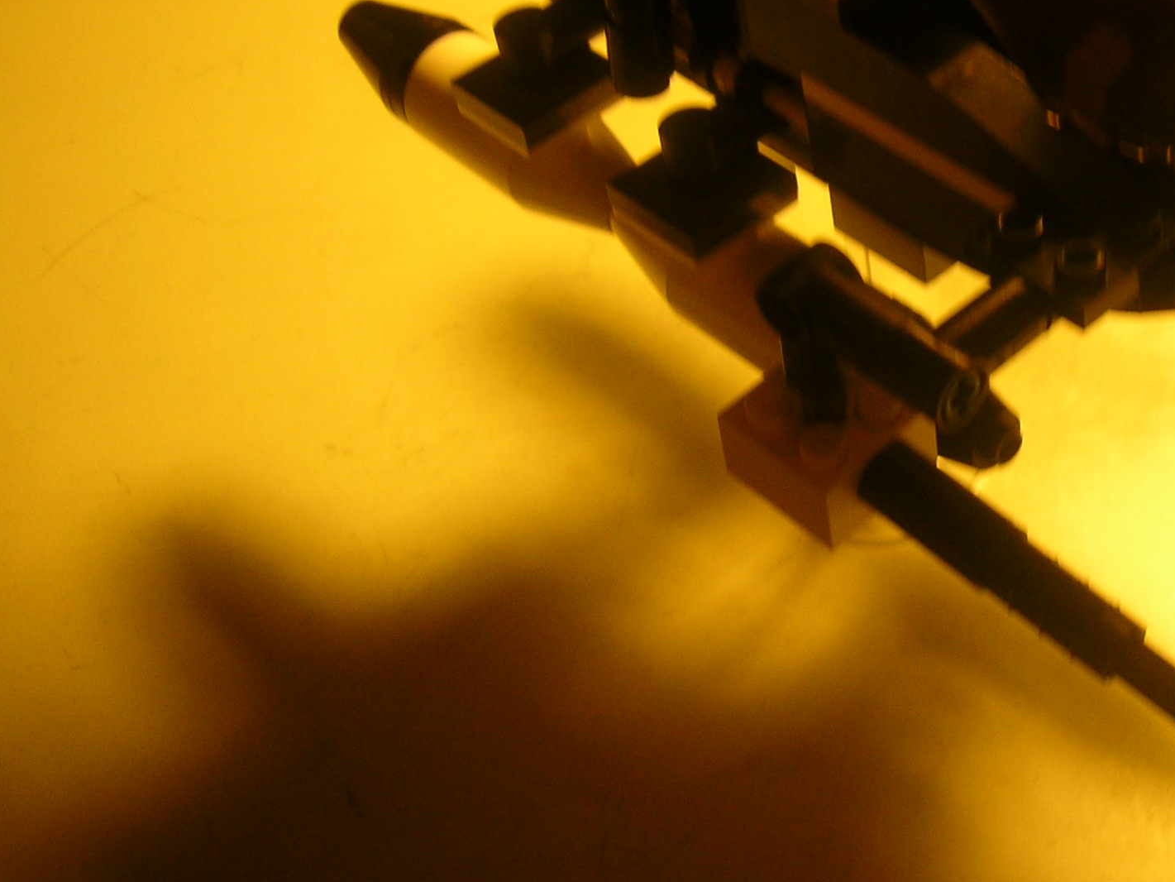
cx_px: 1028
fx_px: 2105
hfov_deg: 30.0
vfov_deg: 23.6
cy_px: 364
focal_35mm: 62
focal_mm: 5.7
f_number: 2.9
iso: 50
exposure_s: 1/29.1
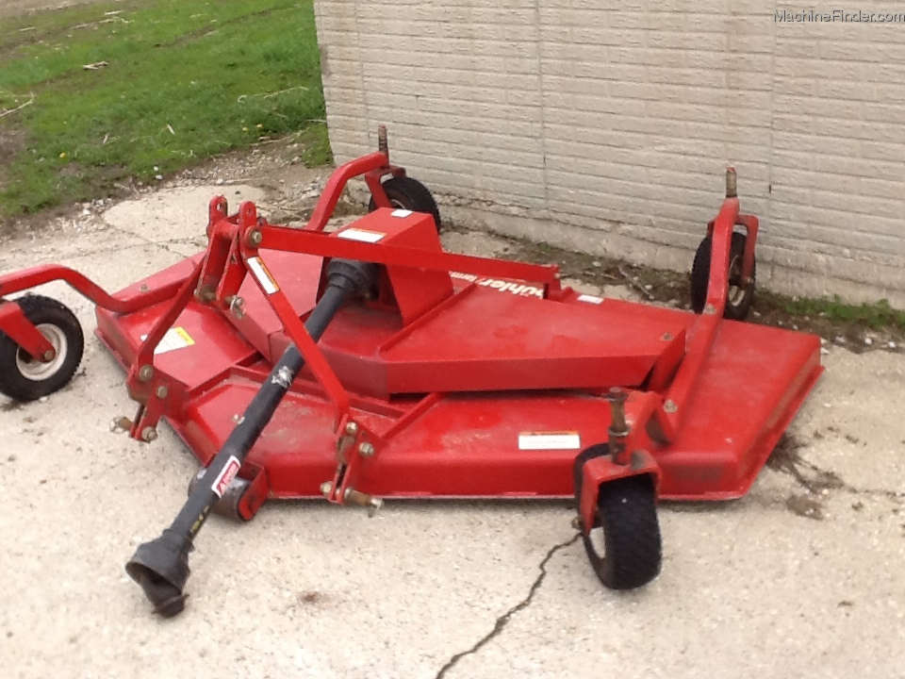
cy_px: 340
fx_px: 1150
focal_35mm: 44
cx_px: 452
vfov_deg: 32.9
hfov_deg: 42.9
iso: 40
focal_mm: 2.03
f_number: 2.4
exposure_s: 1/637
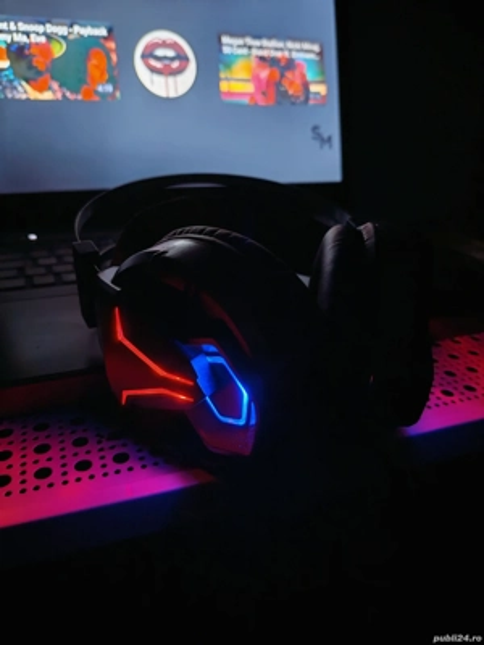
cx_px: 242
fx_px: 503
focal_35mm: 27
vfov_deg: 65.3
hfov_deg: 51.4
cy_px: 322
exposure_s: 1/20
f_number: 1.9
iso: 4000
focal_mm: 6.12
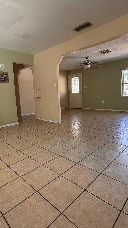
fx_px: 127
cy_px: 114
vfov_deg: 83.8
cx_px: 58
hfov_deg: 53.5
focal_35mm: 21
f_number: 2.2
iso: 320
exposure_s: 1/121
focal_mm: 2.22
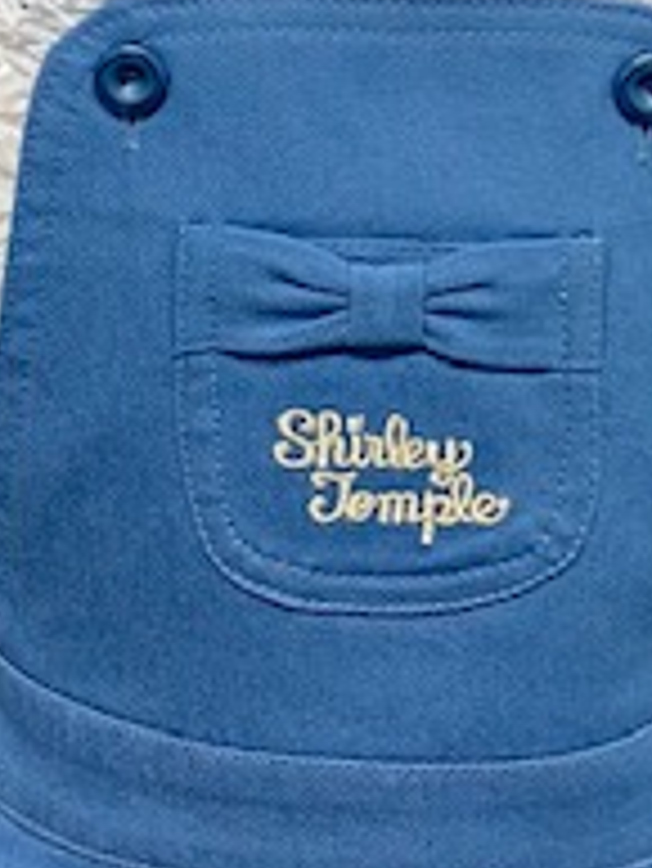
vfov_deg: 21.9
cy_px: -4
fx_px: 2157
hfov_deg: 17.1
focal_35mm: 86
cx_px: 477
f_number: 1.8
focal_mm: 4.25
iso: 80
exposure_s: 1/50
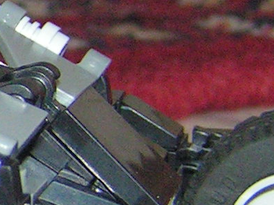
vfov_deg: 6.8
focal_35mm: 218
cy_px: 80
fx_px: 1726
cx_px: -331
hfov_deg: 8.5
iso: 200
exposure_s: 1/40
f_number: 2.8
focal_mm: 6.3
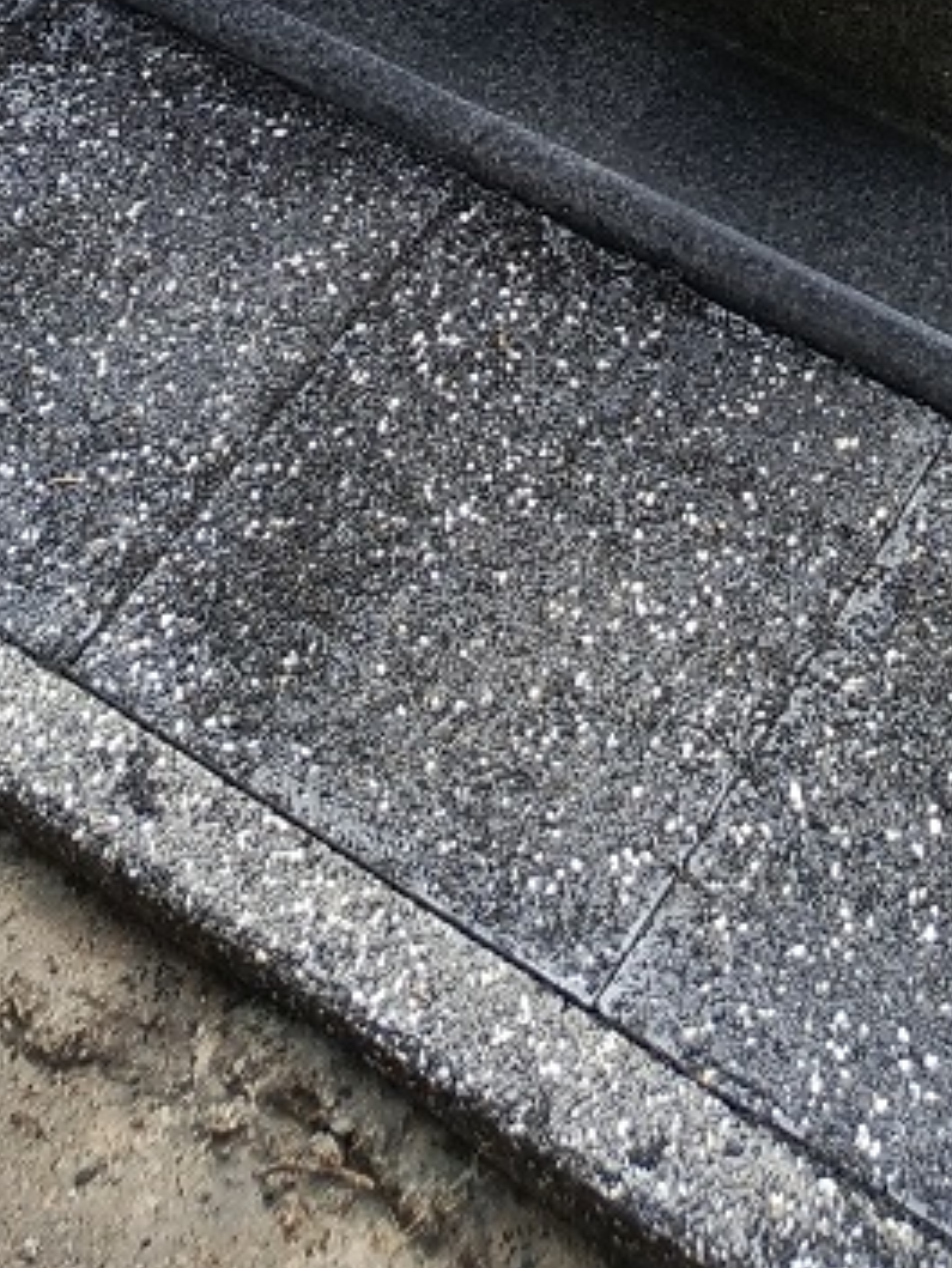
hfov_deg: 17.8
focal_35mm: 81
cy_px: -788
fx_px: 2968
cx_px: 936
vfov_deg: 19.8
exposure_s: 1/200
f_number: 1.75
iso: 87
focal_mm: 5.25
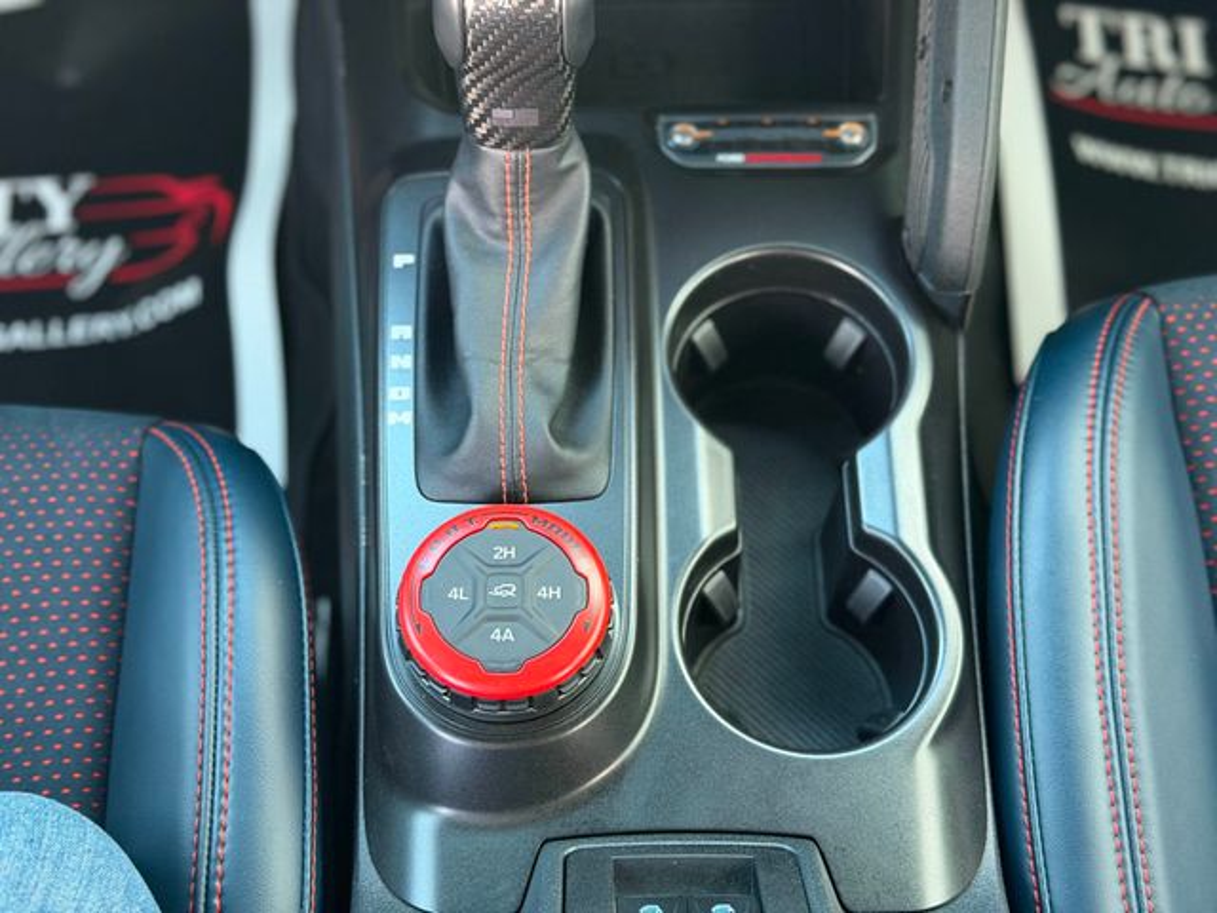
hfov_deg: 39.7
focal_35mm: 48
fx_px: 1688
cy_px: 456
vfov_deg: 30.3
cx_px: 608
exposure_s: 1/40
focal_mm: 6.76
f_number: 1.78
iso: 400
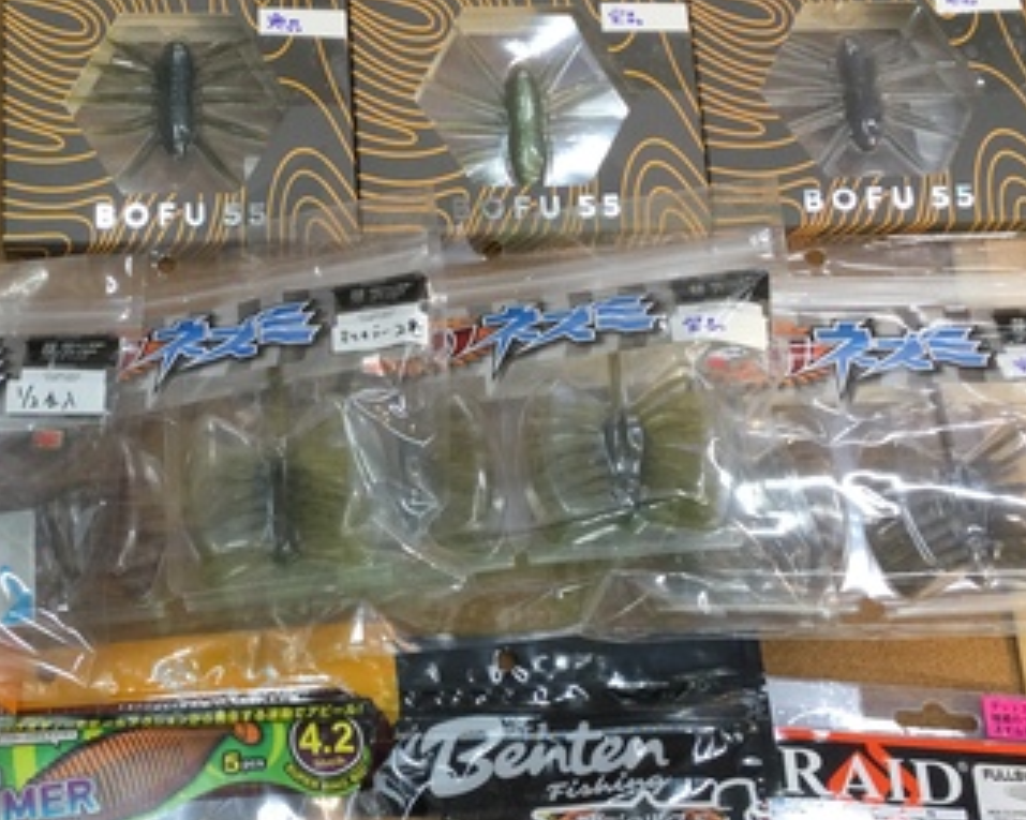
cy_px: 492
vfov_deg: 26.6
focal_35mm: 57
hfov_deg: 32.3
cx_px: 241
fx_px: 1730
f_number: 2.4
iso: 32
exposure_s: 1/40
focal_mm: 3.3
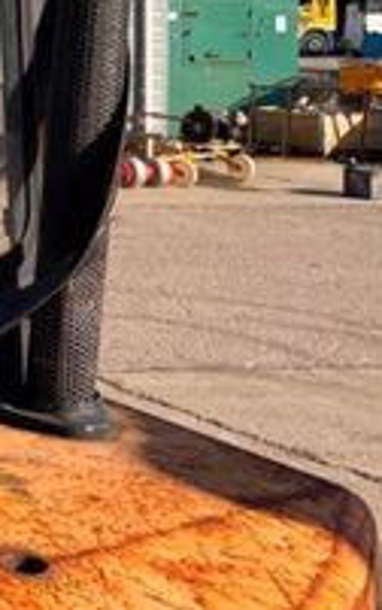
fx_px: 1263
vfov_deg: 25.5
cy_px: -27
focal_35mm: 76
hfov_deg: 14.0
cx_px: -424
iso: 80
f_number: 1.78
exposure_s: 1/3759
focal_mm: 6.76
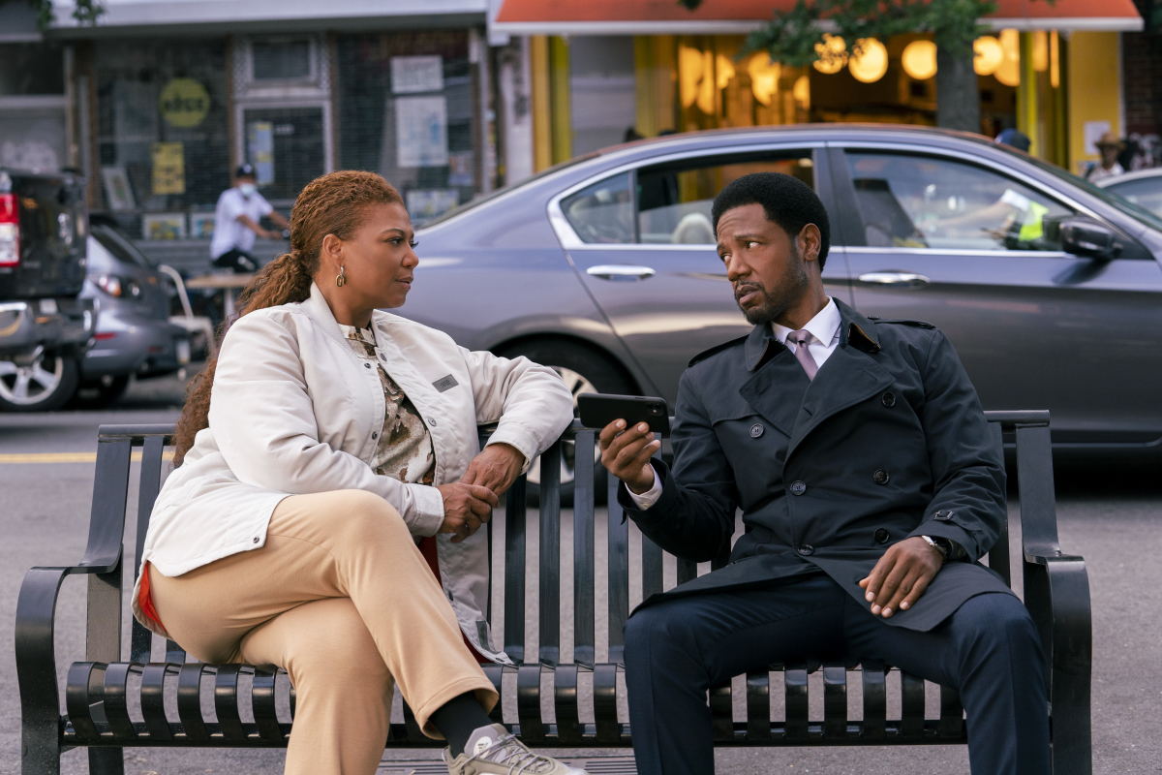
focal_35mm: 77
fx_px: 2485
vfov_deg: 17.7
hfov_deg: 26.3
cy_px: 388
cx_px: 581
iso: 1250
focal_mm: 77
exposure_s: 1/800
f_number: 4.5
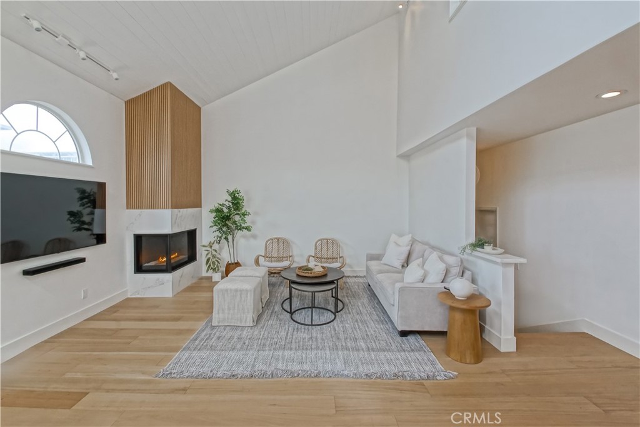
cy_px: 214
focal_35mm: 15
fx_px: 267
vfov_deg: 77.3
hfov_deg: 100.4
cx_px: 320
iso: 400
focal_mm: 10
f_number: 8
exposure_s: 1/45
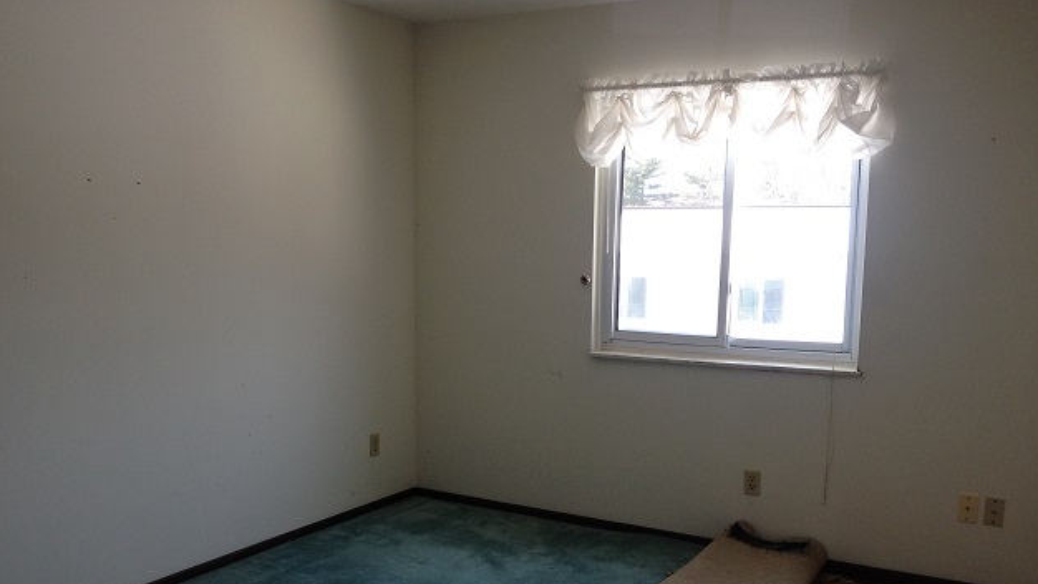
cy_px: 383
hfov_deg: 51.6
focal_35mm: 39
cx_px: 514
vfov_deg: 30.2
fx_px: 1073
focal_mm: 4.28
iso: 50
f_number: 2.4
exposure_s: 1/120
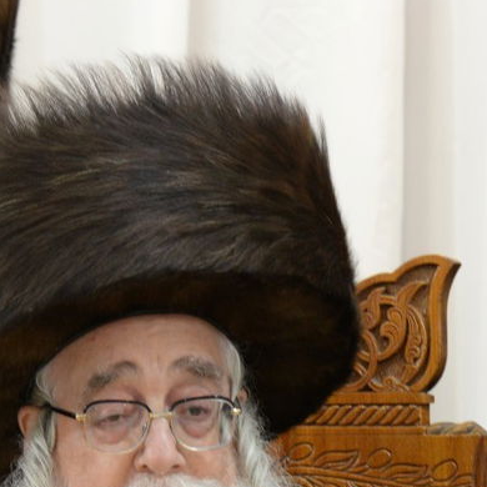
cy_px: 499
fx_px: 9725
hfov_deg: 2.9
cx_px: 112
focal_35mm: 611
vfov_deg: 2.9
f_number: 5.6
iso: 2000
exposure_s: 1/60
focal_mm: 200
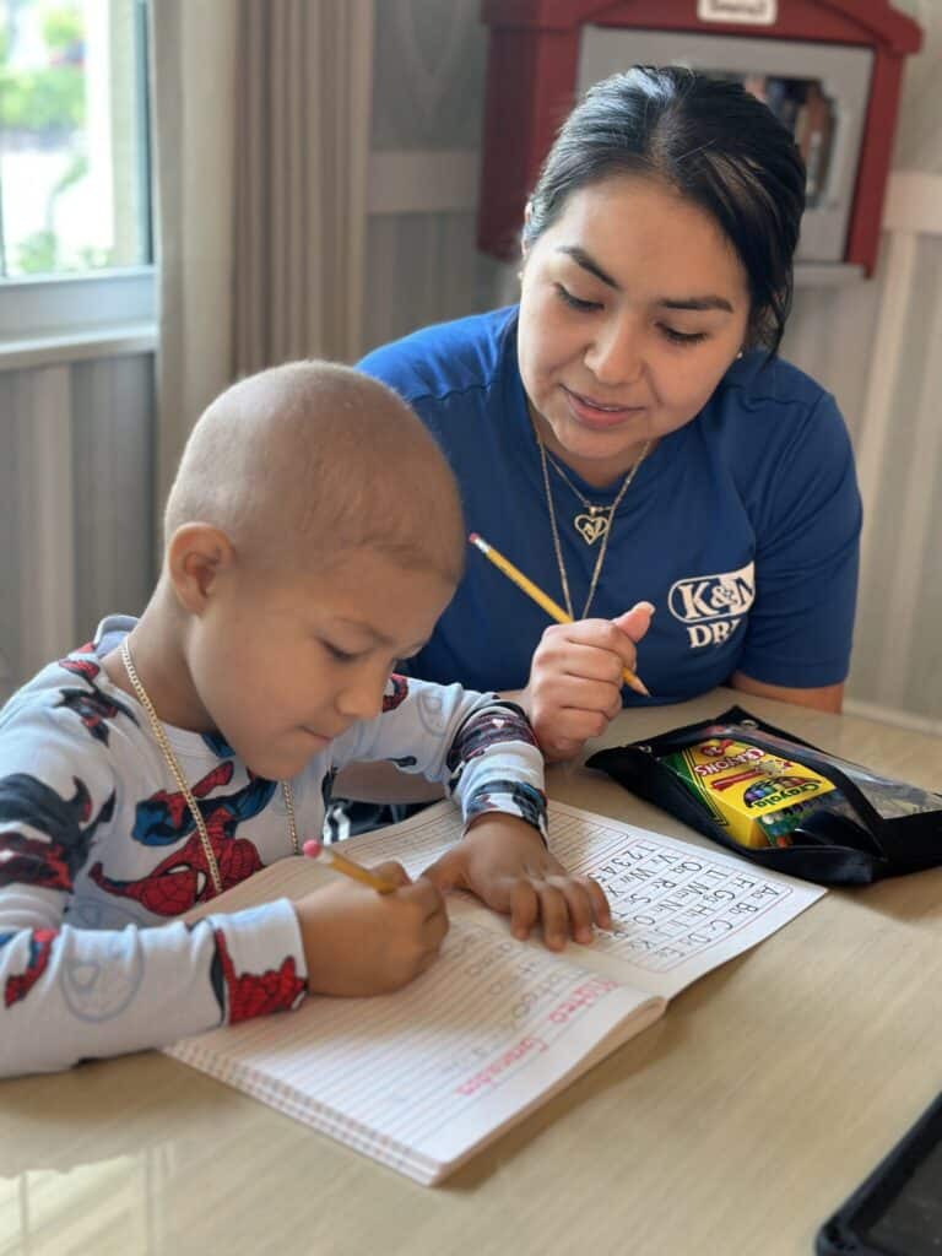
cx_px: 471
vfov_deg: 39.7
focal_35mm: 48
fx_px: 1742
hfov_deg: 30.3
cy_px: 628
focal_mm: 6.86
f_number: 1.78
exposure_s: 1/60
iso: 125
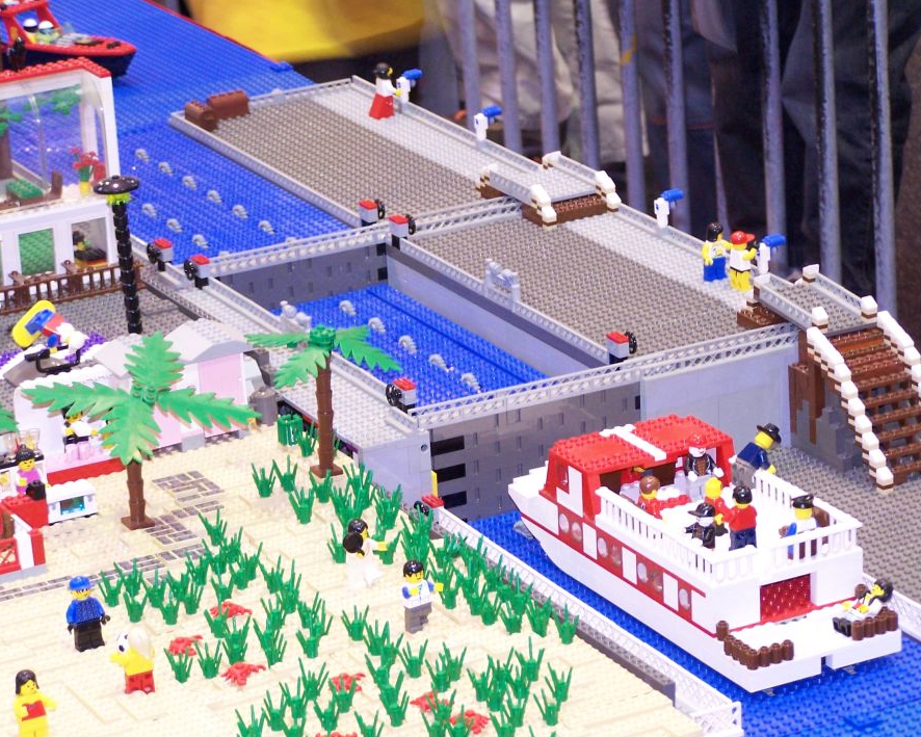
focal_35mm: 132
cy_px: 381
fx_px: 3598
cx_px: 488
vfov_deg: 11.7
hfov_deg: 14.6
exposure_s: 1/8
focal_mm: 19.4
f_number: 3.2
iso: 140
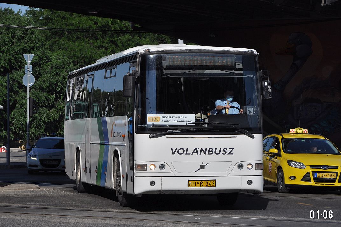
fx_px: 1490
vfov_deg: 8.7
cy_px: 114
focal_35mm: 158
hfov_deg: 13.1
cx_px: 170
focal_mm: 105
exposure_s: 1/2000
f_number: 8
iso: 280
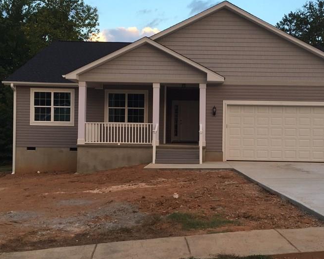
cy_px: 129
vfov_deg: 34.1
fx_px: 422
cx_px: 202
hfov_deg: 41.7
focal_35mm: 44
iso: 40
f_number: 2.2
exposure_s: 1/120
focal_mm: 4.15
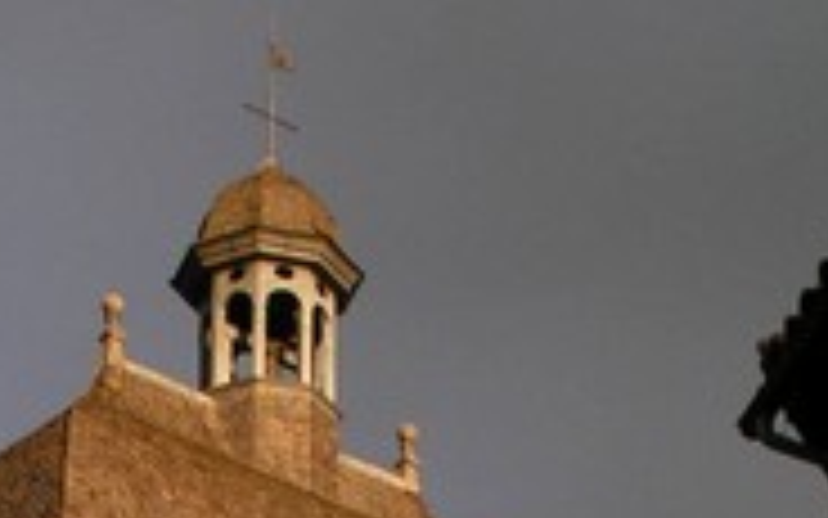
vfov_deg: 6.2
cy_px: 1232
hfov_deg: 10.4
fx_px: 4536
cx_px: 189
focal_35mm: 201
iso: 50
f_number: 5
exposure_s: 1/125
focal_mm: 8.7
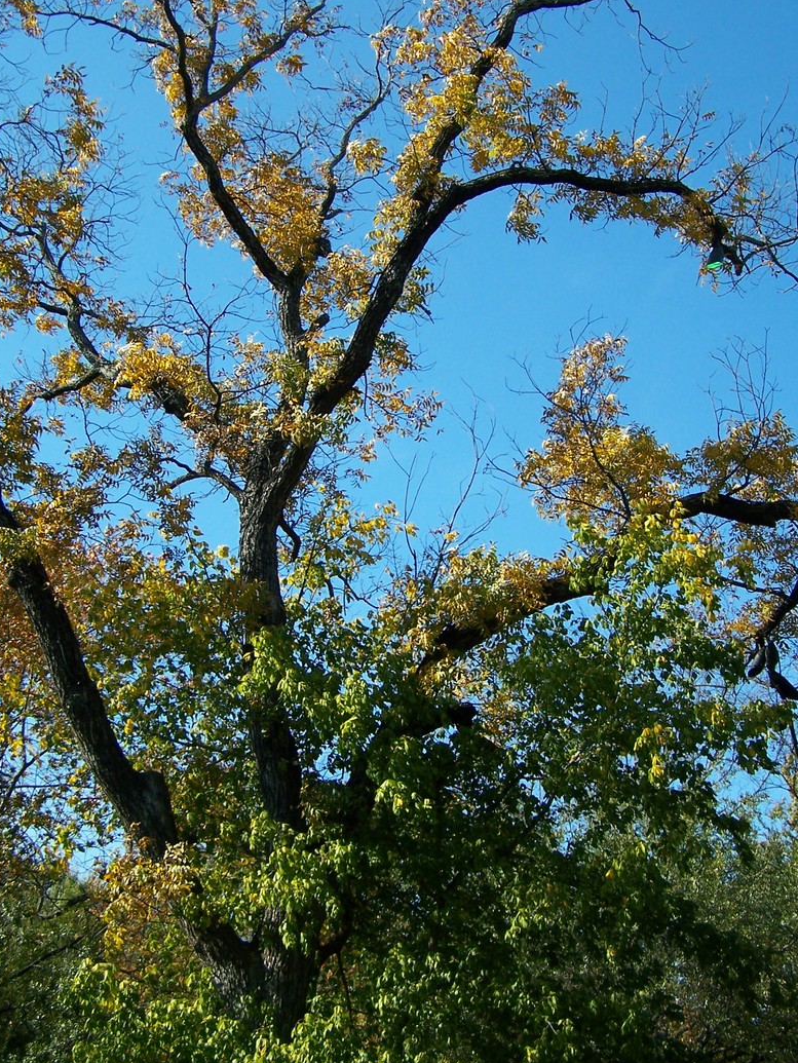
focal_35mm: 47
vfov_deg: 40.4
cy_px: 474
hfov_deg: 30.9
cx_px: 421
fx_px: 1444
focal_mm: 6.3
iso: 80
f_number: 2.8
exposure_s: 1/1000
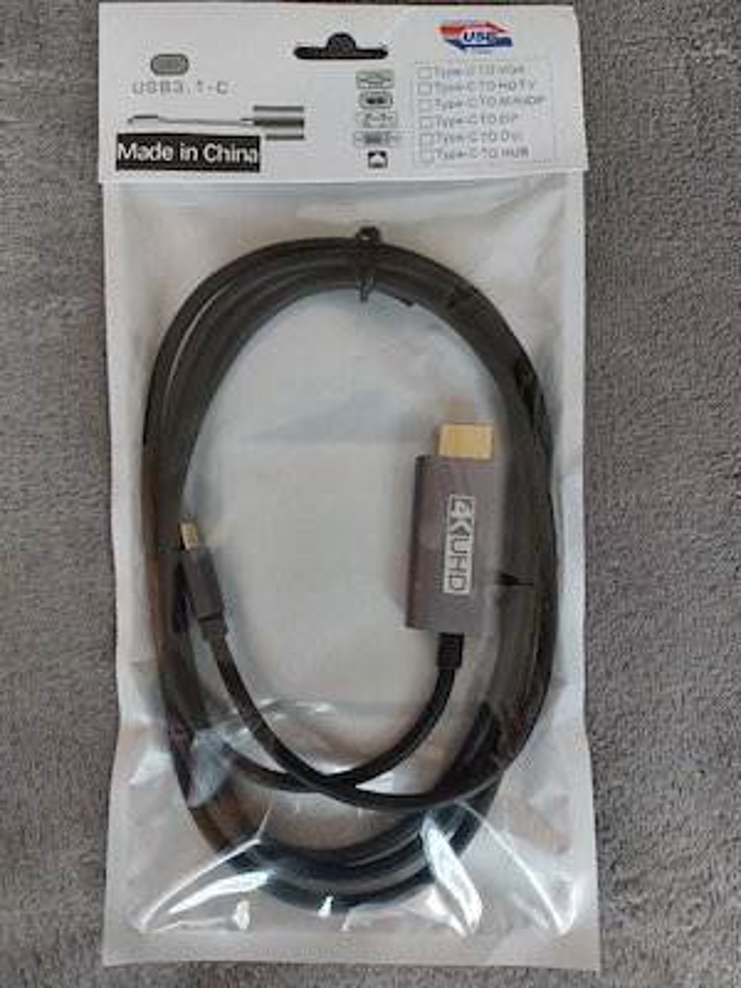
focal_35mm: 25
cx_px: 370
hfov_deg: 54.9
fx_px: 714
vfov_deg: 69.4
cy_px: 494
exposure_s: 1/50
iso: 400
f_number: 1.8
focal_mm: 5.23
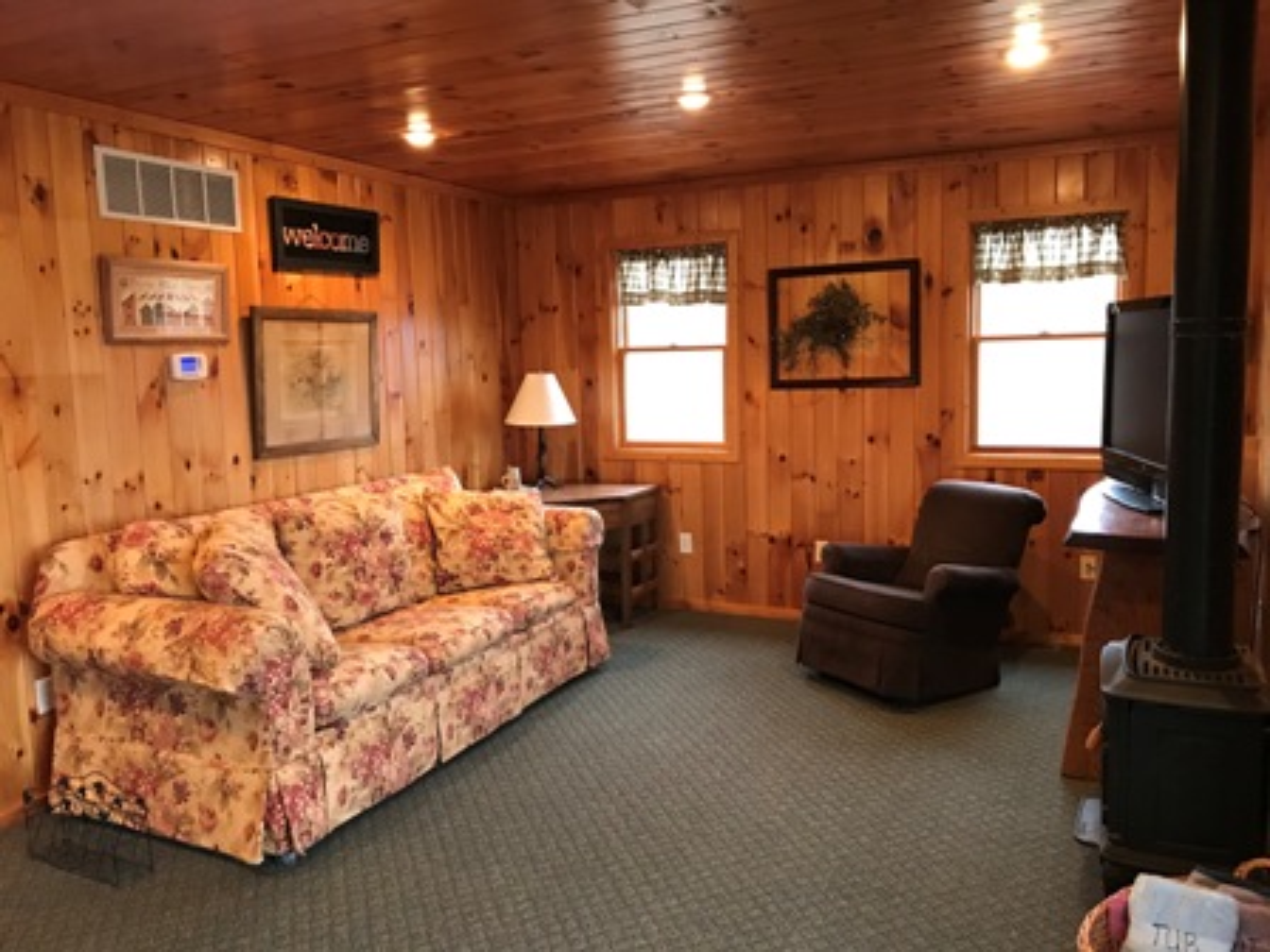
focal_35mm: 28
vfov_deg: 49.7
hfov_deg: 63.4
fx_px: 1027
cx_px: 635
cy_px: 476
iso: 64
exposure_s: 1/15
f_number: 1.8
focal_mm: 3.99
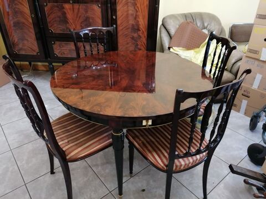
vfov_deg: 51.4
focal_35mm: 27
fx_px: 207
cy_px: 100
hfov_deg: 65.3
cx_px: 133
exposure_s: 1/20
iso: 500
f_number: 1.8
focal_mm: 4.75
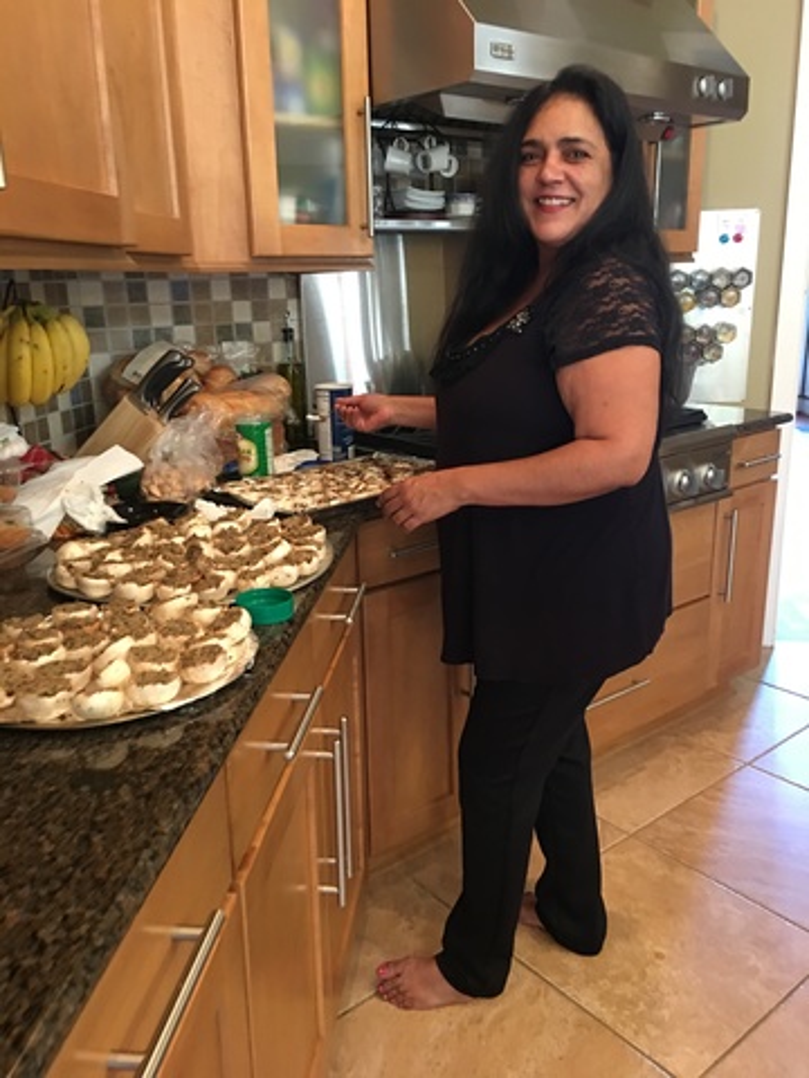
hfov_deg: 48.2
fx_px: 904
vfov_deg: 61.7
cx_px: 404
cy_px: 539
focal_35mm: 29
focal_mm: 4.15
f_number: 2.2
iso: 80
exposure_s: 1/10
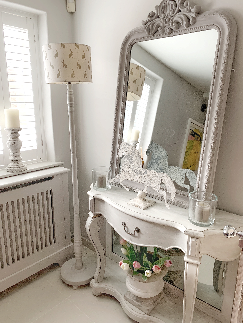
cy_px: 162
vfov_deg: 67.3
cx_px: 122
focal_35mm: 26
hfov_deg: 53.1
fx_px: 243
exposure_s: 1/60
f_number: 1.8
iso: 320
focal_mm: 4.25
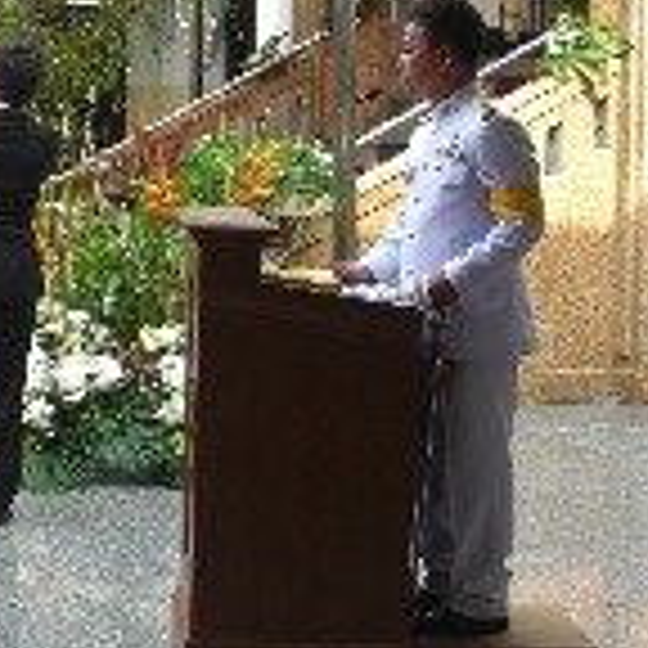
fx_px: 1970
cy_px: 144
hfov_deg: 17.6
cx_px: -176
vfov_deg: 18.5
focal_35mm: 93
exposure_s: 1/200
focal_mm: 7.9
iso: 80
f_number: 2.8
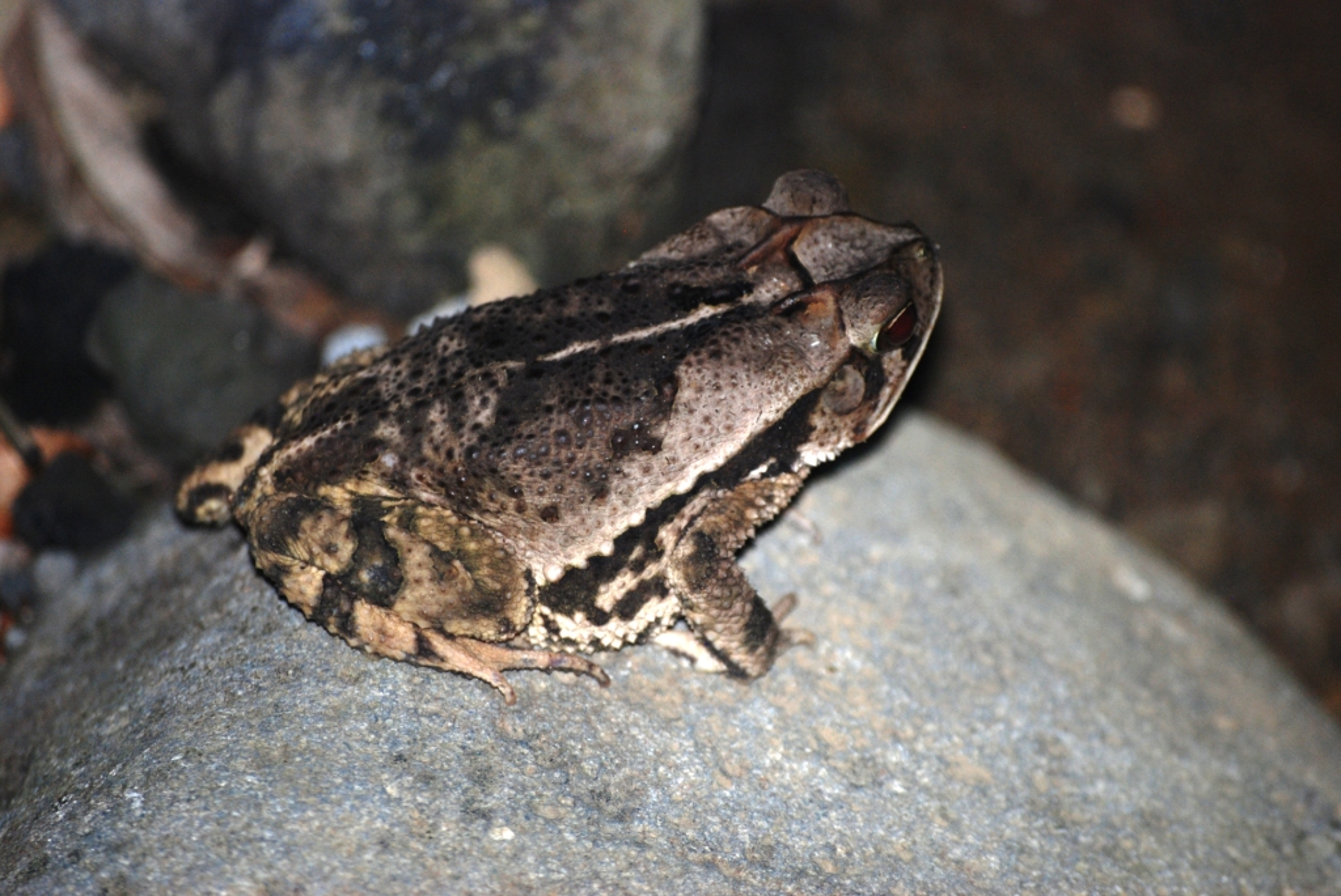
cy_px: 448
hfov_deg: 5.7
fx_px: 13423
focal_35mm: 360
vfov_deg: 3.8
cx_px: 670
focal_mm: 240
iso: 400
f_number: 5.3
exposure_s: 1/60
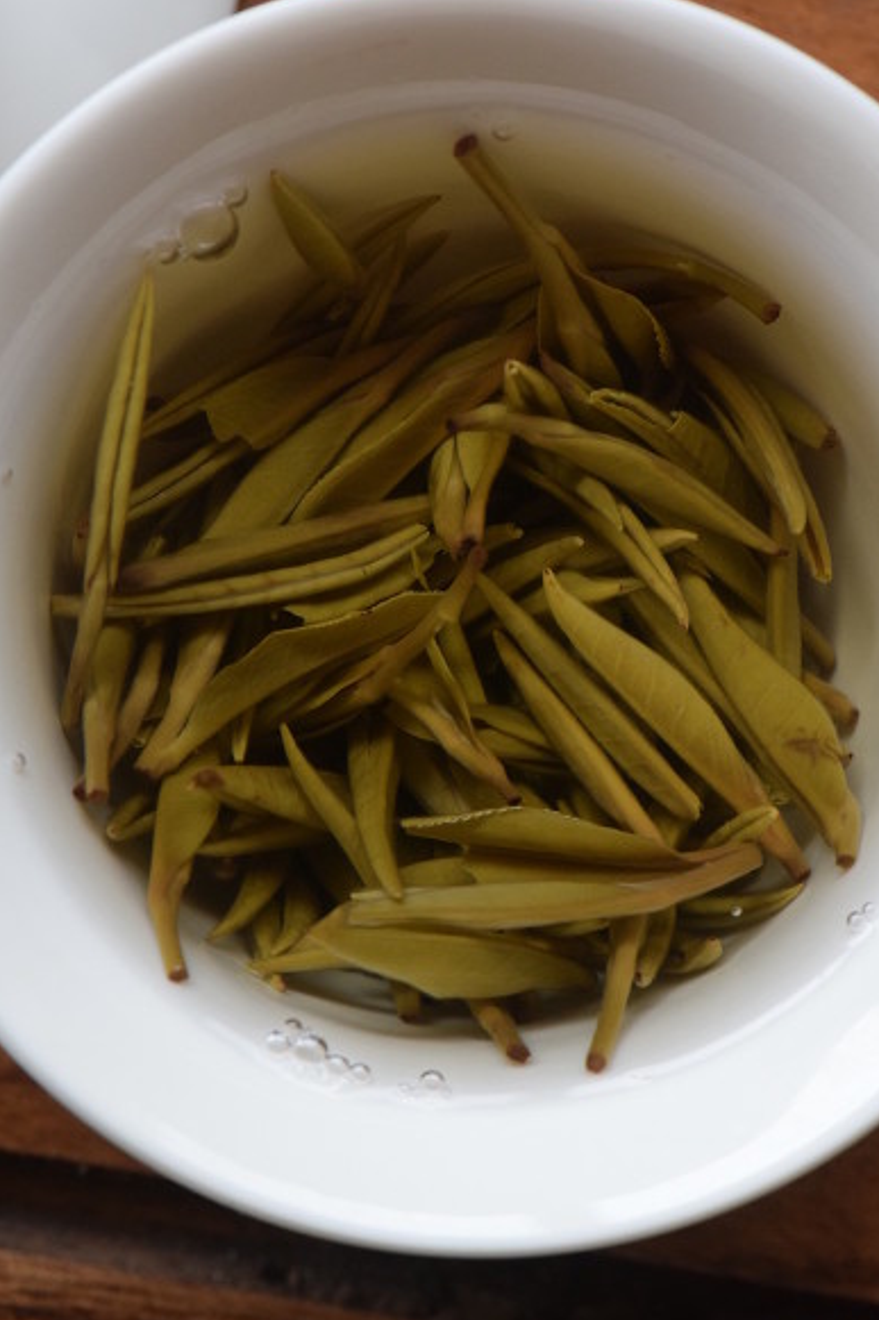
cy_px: 629
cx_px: 427
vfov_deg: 11.8
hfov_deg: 7.9
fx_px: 6360
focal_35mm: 174
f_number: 11
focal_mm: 105
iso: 1250
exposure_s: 1/125
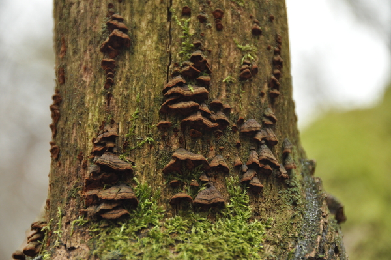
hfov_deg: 9.2
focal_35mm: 225
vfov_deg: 6.1
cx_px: 196
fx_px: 2442
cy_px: 130
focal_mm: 150
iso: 800
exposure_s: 1/90
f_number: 6.7
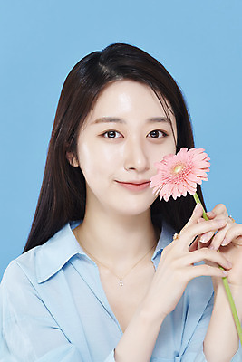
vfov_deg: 19.4
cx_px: 121
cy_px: 181
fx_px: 1058
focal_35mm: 105
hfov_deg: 13.1
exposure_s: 1/125
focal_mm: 105
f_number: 11
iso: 64
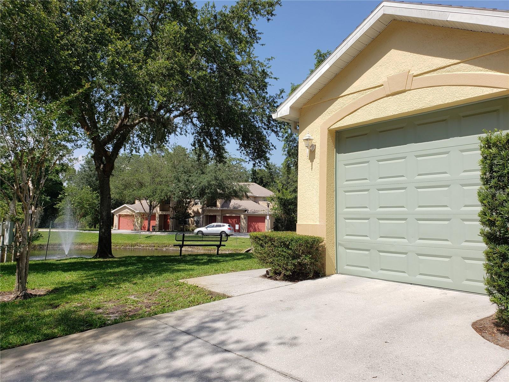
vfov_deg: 53.1
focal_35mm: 26
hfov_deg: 67.3
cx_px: 254
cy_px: 191
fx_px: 382
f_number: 2.4
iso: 50
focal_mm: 4.3
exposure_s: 1/1503
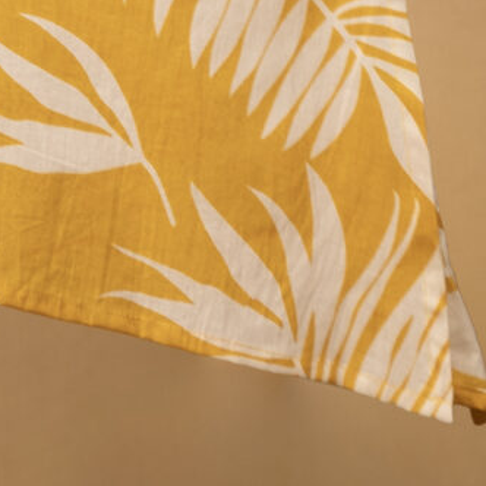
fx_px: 7291
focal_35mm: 459
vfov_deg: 3.8
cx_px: -501
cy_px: -423
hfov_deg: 3.8
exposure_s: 1/125
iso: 200
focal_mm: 70
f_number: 4.5
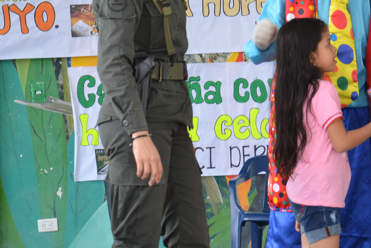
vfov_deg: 9.5
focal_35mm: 144
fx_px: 1484
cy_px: 99
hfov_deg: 14.1
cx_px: 325
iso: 400
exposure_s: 1/125
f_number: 5.6
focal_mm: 50
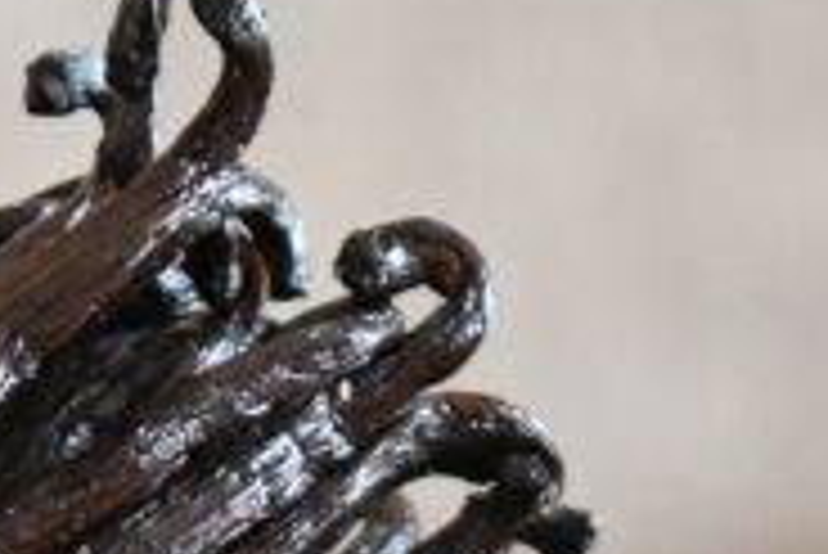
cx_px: 122
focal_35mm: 457
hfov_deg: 4.5
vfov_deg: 3.0
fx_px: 10519
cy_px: 1326
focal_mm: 55
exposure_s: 1/100
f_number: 5.6
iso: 4000
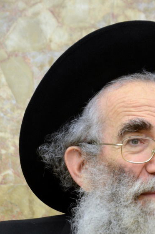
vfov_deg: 10.4
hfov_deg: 6.9
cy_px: 199
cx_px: 136
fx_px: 1277
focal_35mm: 197
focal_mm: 72
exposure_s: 1/100
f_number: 5.6
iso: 1000
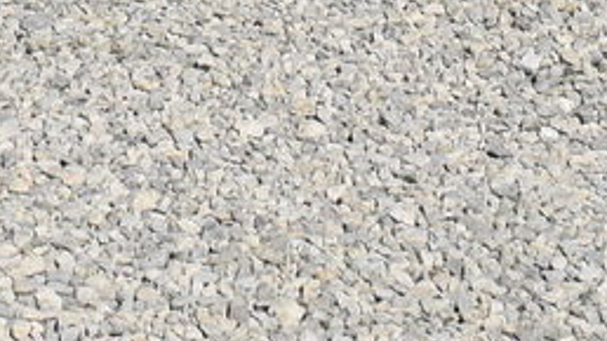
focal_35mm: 210
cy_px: -870
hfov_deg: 10.1
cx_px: -99
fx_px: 3379
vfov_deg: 5.3
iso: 200
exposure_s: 1/250
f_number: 8
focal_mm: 18
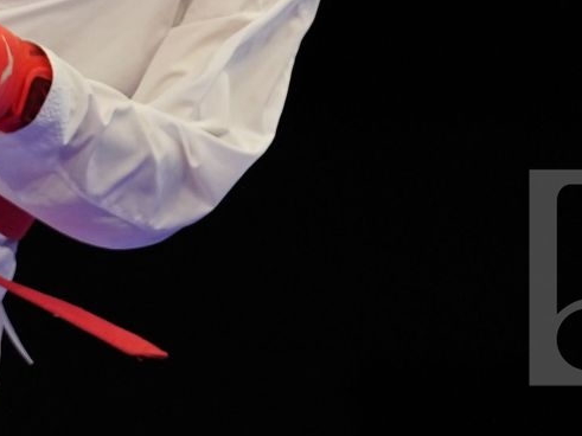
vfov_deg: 1.5
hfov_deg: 2.0
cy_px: -143
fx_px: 16523
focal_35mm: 983
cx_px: -164
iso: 2000
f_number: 2.8
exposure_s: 1/1000
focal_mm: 186
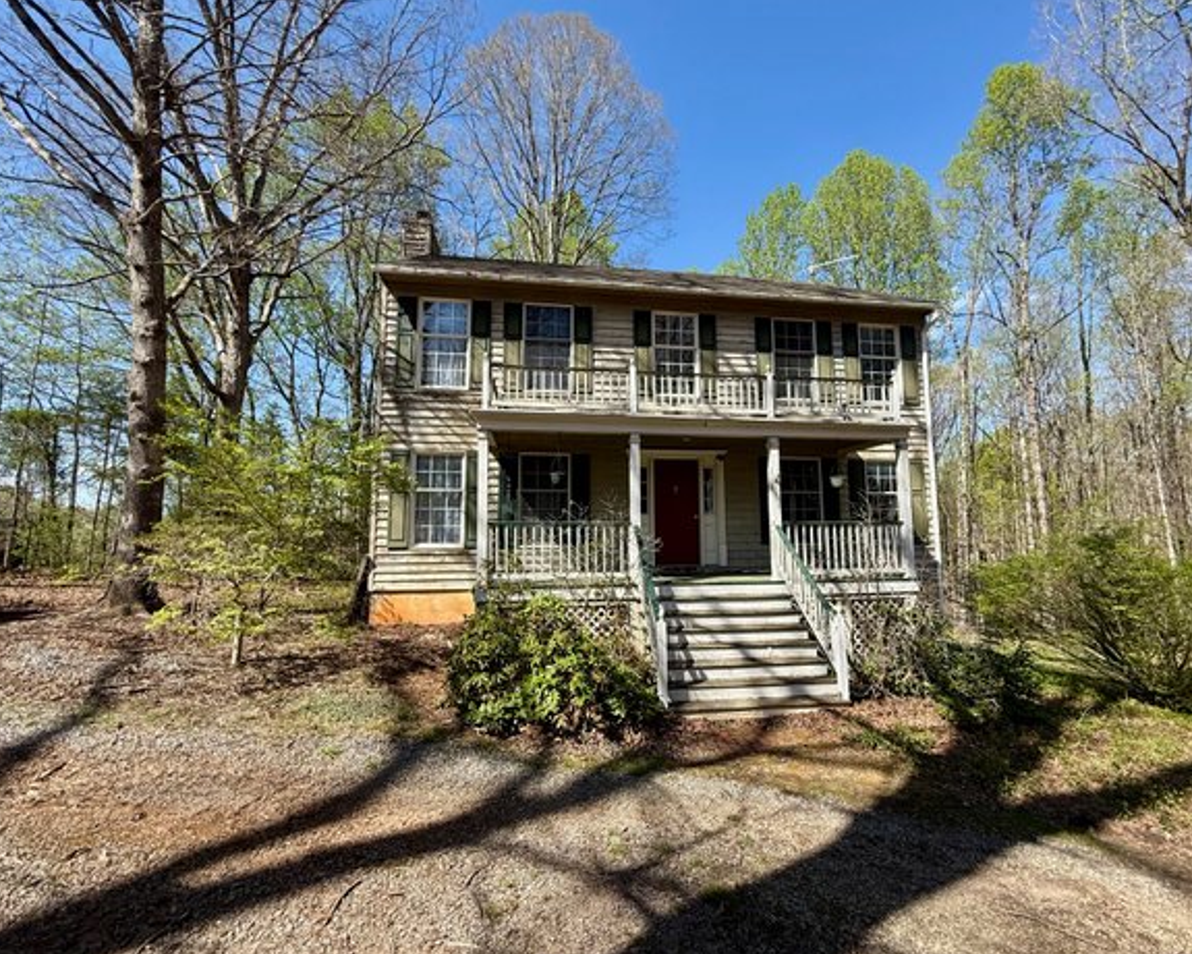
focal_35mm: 15
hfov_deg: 96.7
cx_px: 621
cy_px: 474
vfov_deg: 84.0
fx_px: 529
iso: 50
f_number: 2.2
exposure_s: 1/955
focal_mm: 2.22
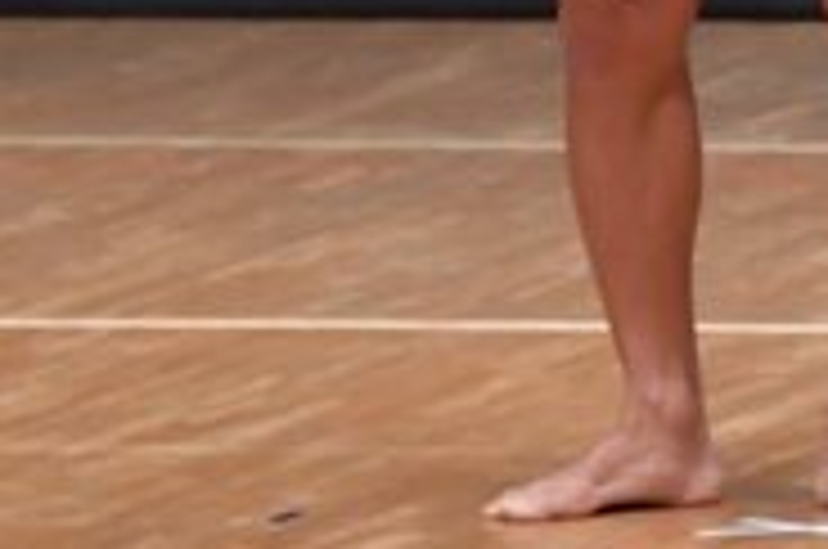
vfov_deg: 1.1
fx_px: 29067
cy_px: -378
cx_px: 736
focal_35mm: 1266
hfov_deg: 1.6
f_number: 5.6
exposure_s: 1/400
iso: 6400
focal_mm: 200
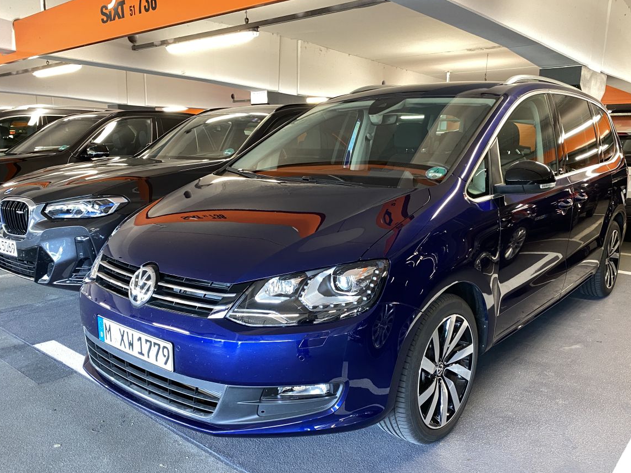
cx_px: 344
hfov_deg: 61.6
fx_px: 529
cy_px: 259
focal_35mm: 29
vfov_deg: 48.2
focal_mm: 4.25
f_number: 1.8
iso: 250
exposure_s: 1/50
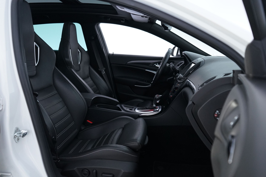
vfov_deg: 46.4
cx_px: 133
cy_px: 88
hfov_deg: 65.5
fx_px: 207
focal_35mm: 28
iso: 2000
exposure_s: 1/40
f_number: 4
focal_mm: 28
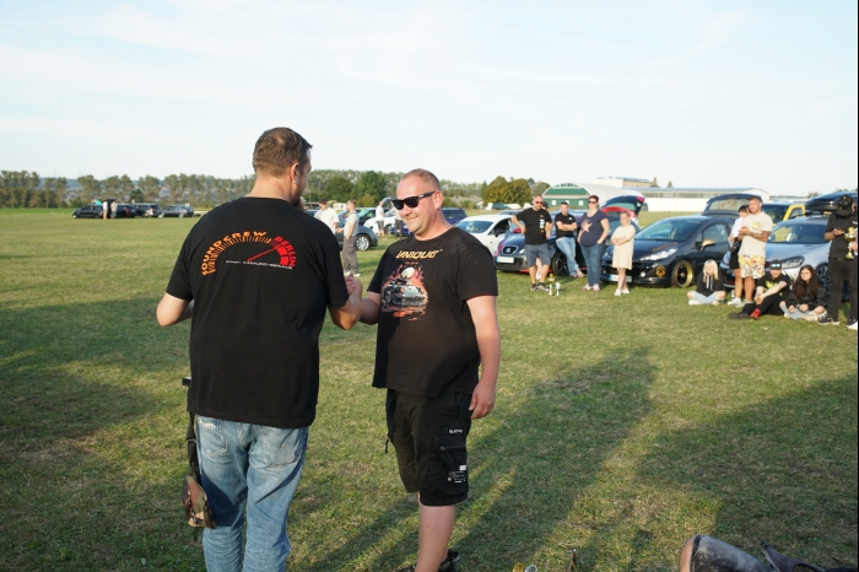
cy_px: 286
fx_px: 835
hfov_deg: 54.5
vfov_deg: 37.8
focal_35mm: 35
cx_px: 430
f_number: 5.6
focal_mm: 35
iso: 200
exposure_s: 1/200
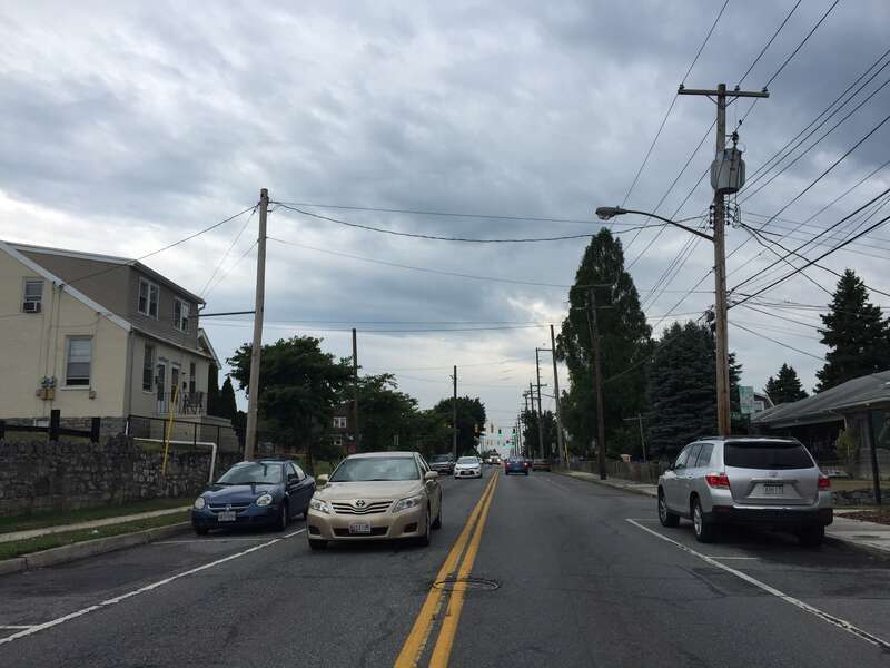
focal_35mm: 29
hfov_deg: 61.7
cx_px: 445
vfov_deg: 48.2
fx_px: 746
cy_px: 334
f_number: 2.2
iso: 32
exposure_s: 1/590
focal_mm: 4.15
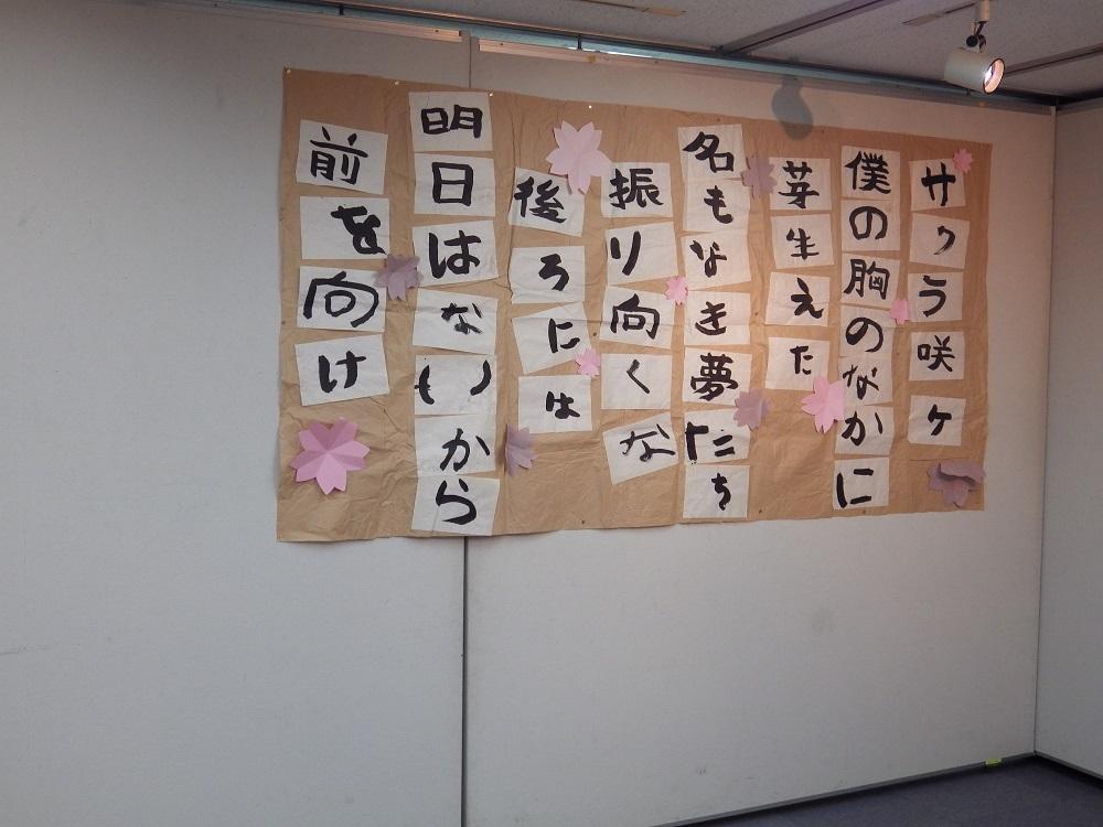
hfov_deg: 45.8
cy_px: 414
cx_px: 552
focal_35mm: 41
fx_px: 1306
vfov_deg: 35.1
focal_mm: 7.4
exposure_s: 1/45
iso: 200
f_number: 3.6
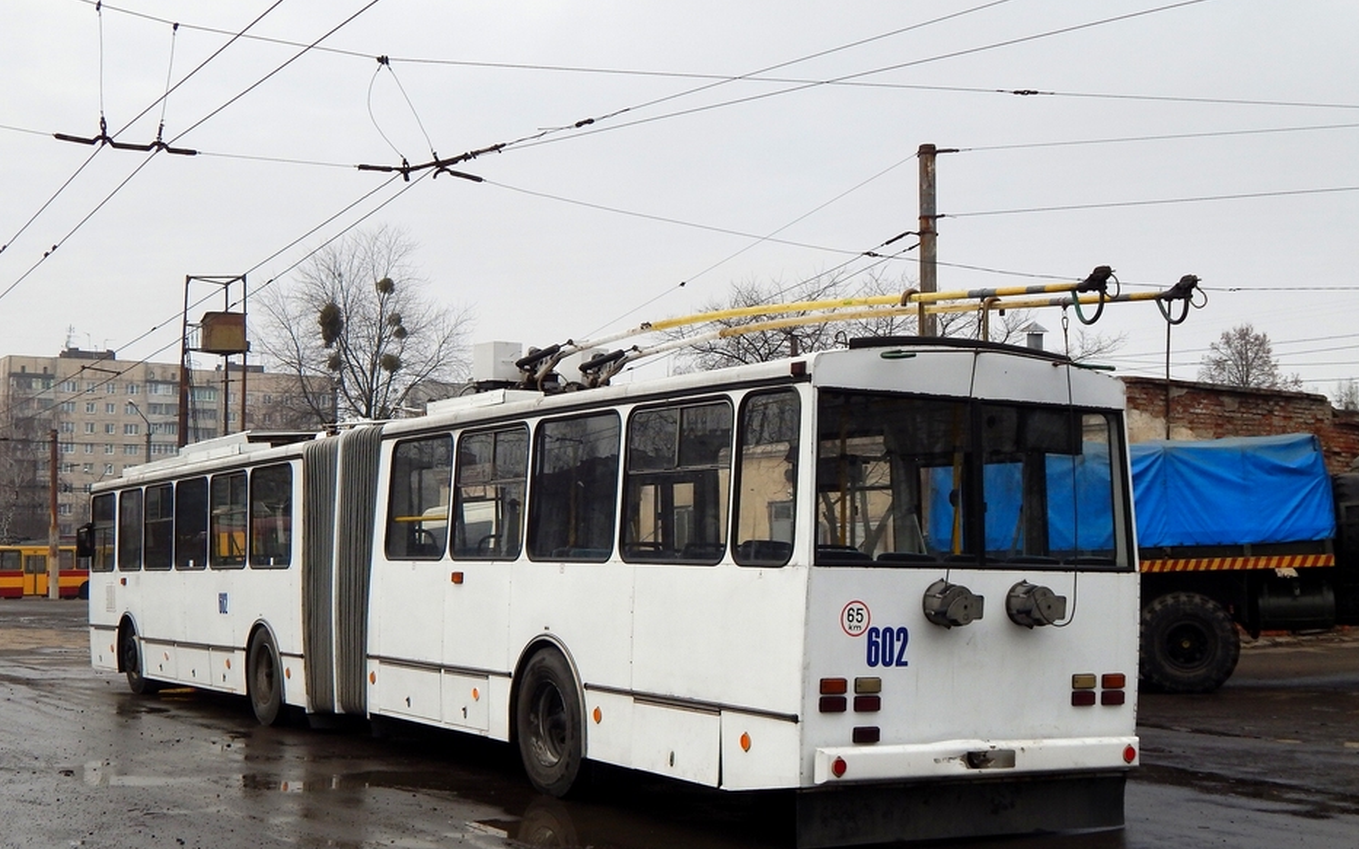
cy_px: 421
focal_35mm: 50
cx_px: 655
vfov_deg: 25.8
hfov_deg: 40.3
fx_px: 1852
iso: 125
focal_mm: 7.7
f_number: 3.6
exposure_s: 1/640
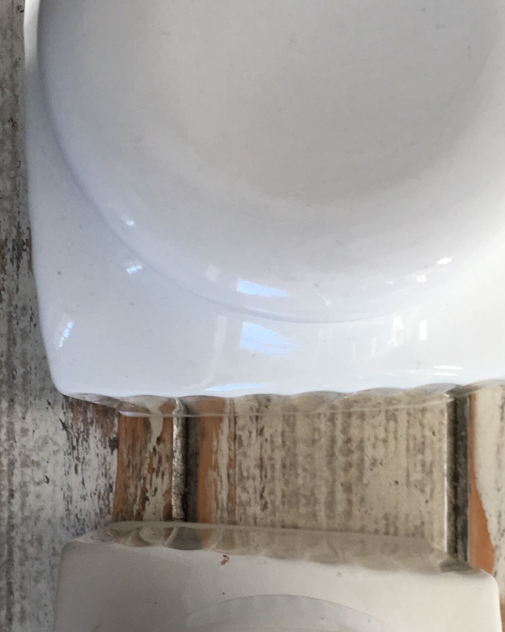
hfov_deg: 22.8
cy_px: 400
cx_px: 222
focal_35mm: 67
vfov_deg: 28.2
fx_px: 1251
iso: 40
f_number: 2.2
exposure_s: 1/100
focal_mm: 4.15
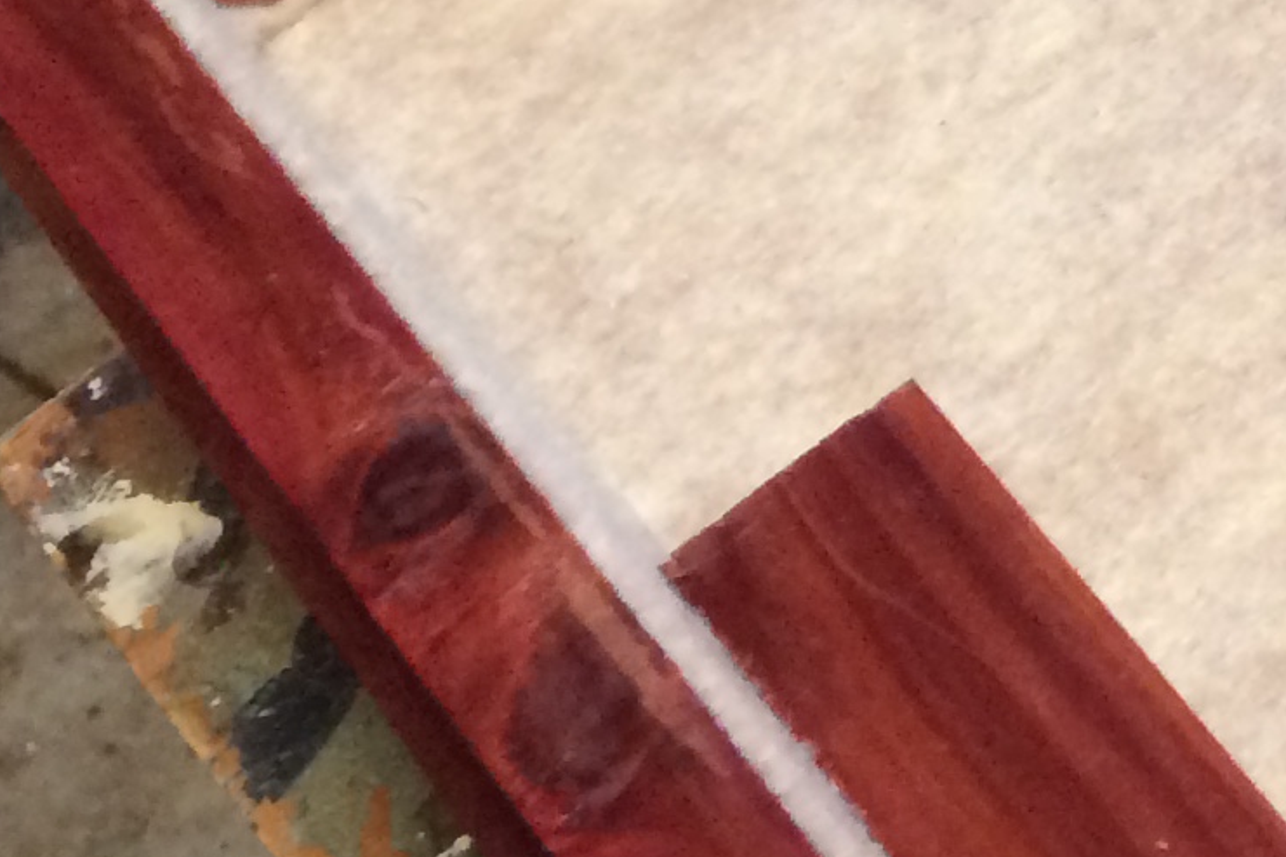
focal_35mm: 133
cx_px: 2678
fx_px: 4750
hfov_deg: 13.1
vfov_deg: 9.8
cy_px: -661
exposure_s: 1/30
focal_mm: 4.15
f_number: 2.2
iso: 125
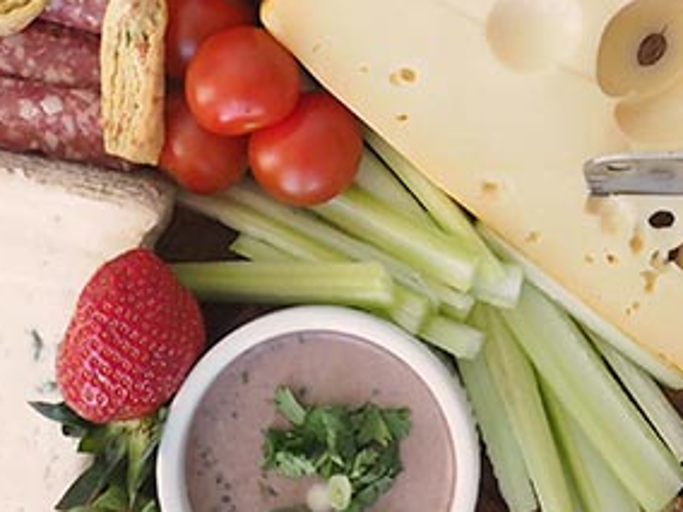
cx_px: 688
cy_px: -370
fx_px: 3473
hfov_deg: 11.1
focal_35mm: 176
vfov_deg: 8.2
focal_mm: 25
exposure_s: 1/80
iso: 1000
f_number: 5.6
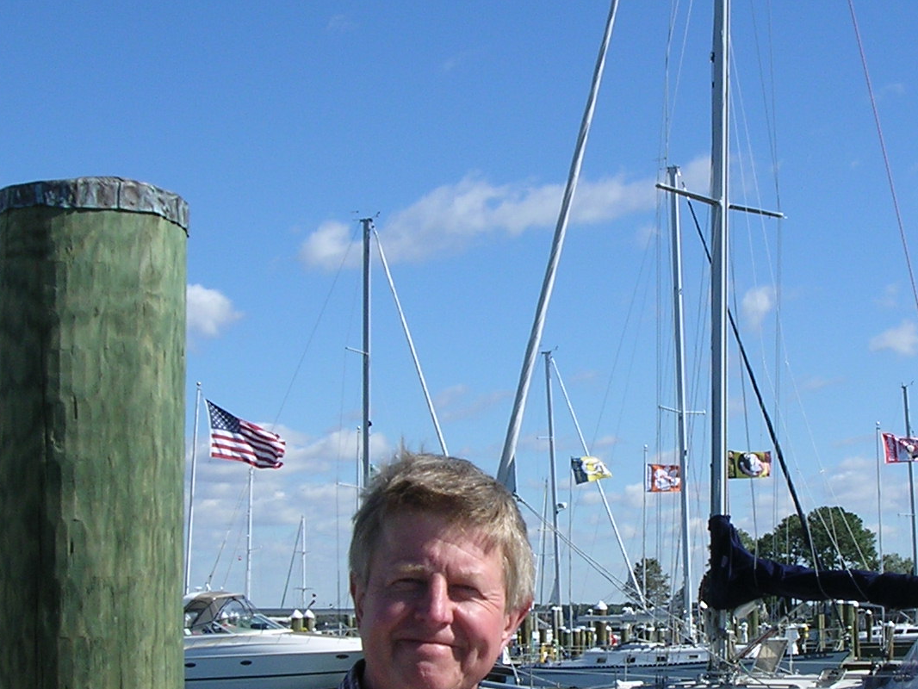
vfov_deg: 20.2
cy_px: 413
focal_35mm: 73
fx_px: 1936
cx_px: 607
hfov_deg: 26.5
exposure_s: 1/389
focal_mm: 5.8
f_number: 5.6
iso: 100
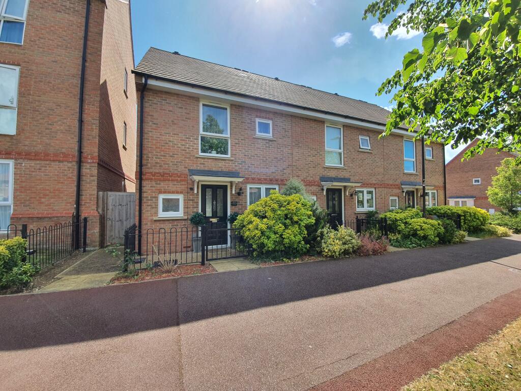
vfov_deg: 89.9
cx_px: 260
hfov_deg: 106.2
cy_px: 196
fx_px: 196
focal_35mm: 13
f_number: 2.2
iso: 50
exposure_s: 1/441
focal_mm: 1.8
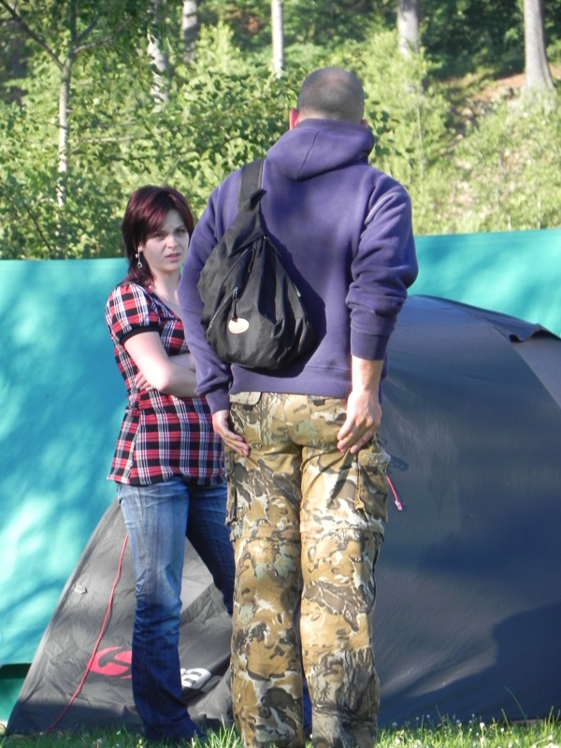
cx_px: 280
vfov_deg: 5.9
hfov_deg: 4.4
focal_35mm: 337
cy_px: 374
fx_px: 7282
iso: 160
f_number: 5
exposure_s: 1/126
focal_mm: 59.9
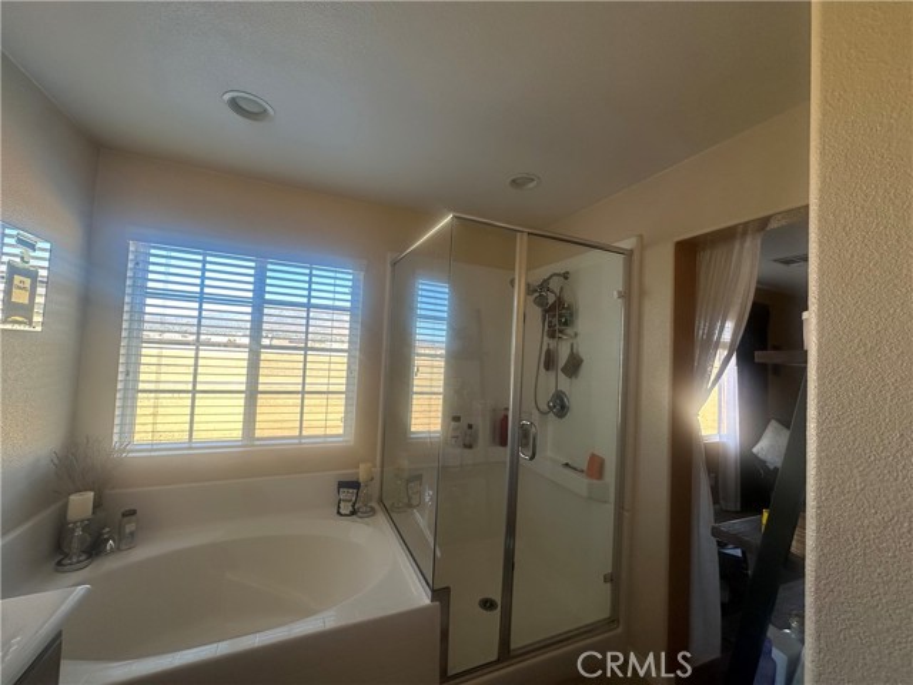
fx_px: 369
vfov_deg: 85.7
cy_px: 342
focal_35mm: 14
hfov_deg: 102.1
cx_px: 456
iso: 64
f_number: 2.2
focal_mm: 2.22
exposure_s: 1/99
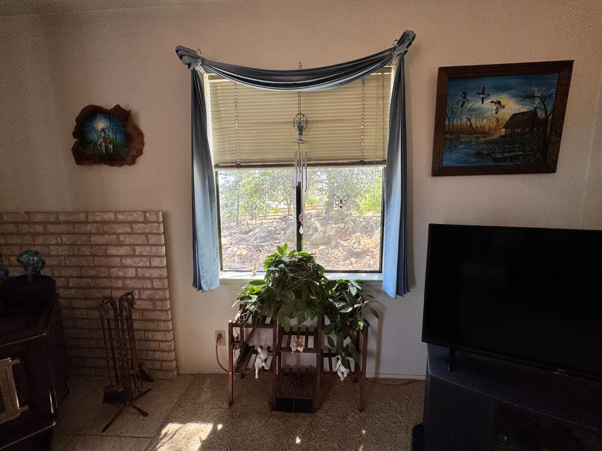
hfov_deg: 102.1
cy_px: 226
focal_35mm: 14
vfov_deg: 85.7
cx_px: 301
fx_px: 243
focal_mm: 2.22
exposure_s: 1/99
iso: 100
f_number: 2.2
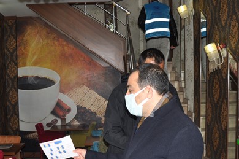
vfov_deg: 29.5
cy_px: 112
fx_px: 298
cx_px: 97
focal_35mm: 45
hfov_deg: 43.5
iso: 200
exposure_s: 1/100
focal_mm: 18
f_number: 3.5
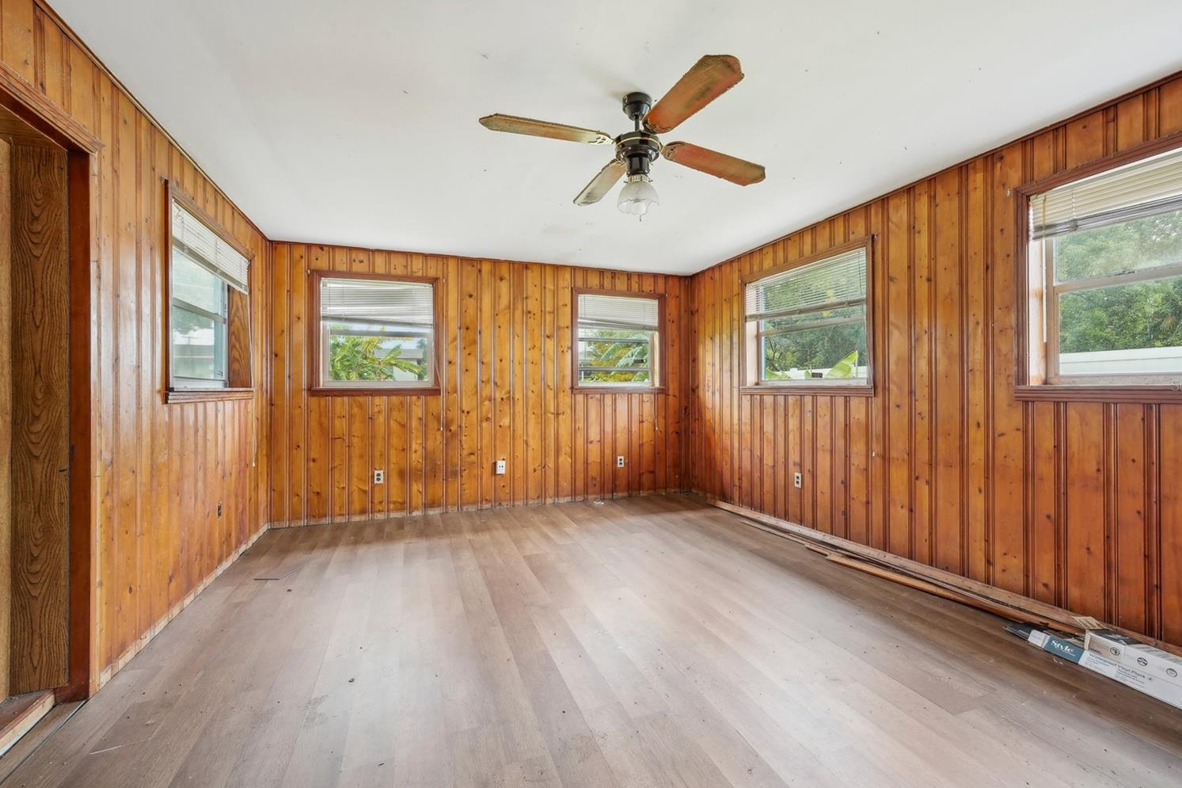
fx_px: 492
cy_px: 385
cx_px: 608
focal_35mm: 15
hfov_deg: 100.4
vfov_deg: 77.3
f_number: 8
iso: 400
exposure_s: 1/15
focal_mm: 14
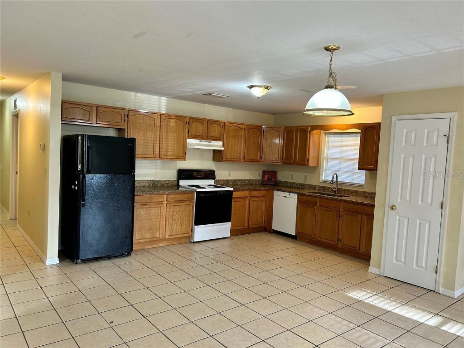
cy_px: 174
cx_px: 232
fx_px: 349
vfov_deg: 53.1
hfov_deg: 67.3
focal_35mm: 26
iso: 125
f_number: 1.5
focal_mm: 5.7
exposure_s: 1/60
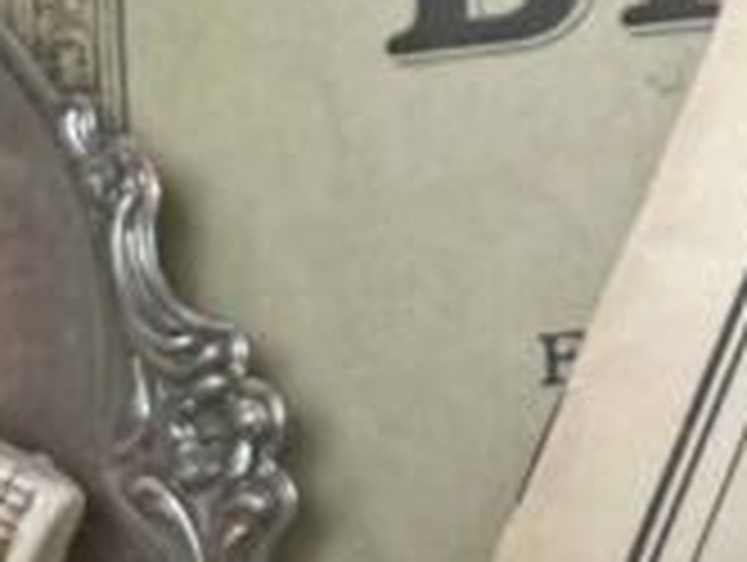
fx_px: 3458
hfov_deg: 11.6
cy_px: -207
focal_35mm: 160
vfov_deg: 9.1
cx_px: 1242
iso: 40
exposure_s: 1/173
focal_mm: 5.7
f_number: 1.5
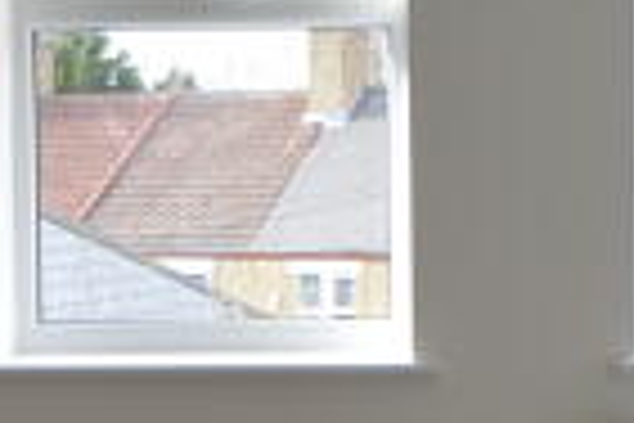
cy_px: 148
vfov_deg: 12.6
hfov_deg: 18.7
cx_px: 355
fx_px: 1919
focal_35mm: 109
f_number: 5.6
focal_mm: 10
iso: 220
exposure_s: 1/125
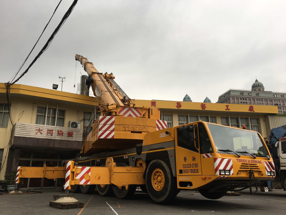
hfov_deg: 61.7
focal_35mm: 29
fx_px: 240
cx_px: 143
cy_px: 108
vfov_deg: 48.2
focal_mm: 4.15
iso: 25
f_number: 2.2
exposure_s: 1/171
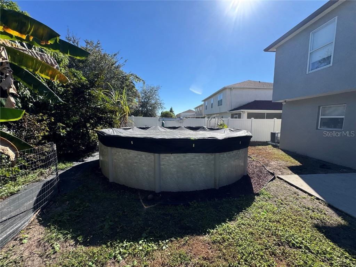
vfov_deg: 85.7
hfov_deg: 102.1
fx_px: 144
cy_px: 134
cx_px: 178
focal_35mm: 14
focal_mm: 2.22
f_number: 2.2
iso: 50
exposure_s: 1/1449
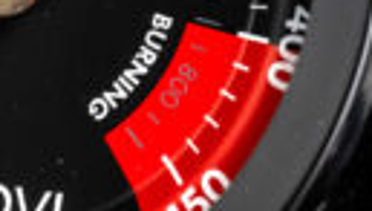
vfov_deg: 3.6
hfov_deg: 6.3
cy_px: 32
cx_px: 6
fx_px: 3368
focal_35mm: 341
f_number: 11
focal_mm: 70
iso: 400
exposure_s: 1/160
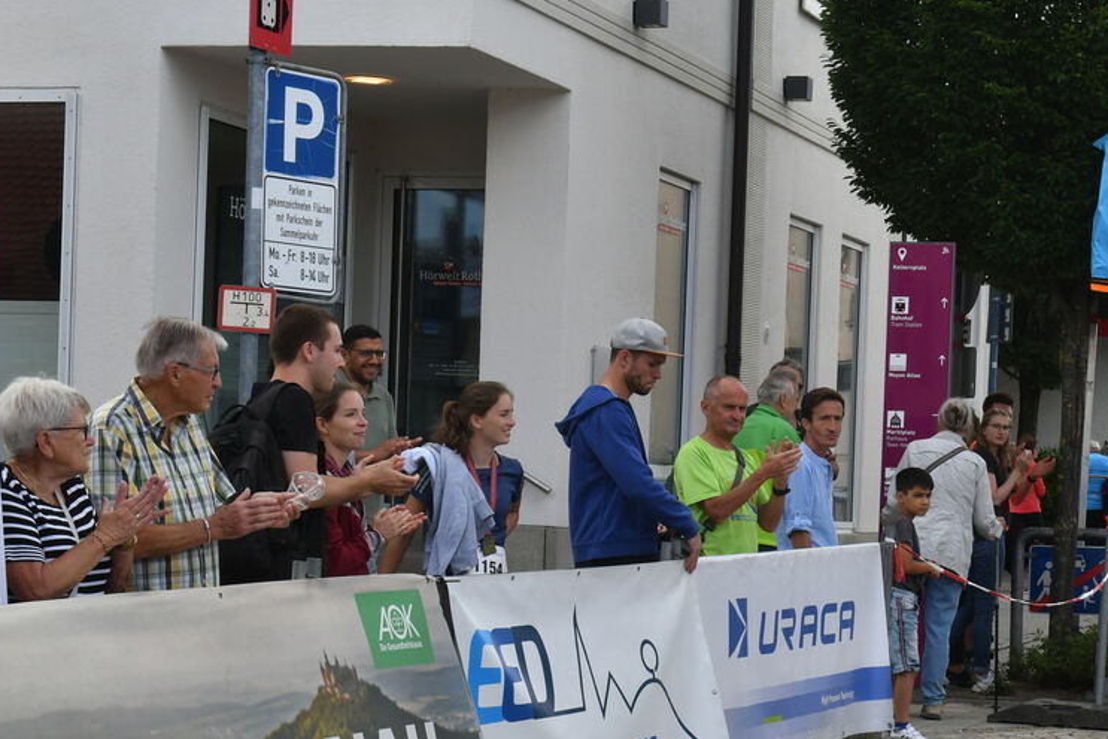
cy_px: 550
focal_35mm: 92
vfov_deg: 14.8
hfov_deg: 22.0
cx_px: 759
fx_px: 2833
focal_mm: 38
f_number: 9
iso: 400
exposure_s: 1/250
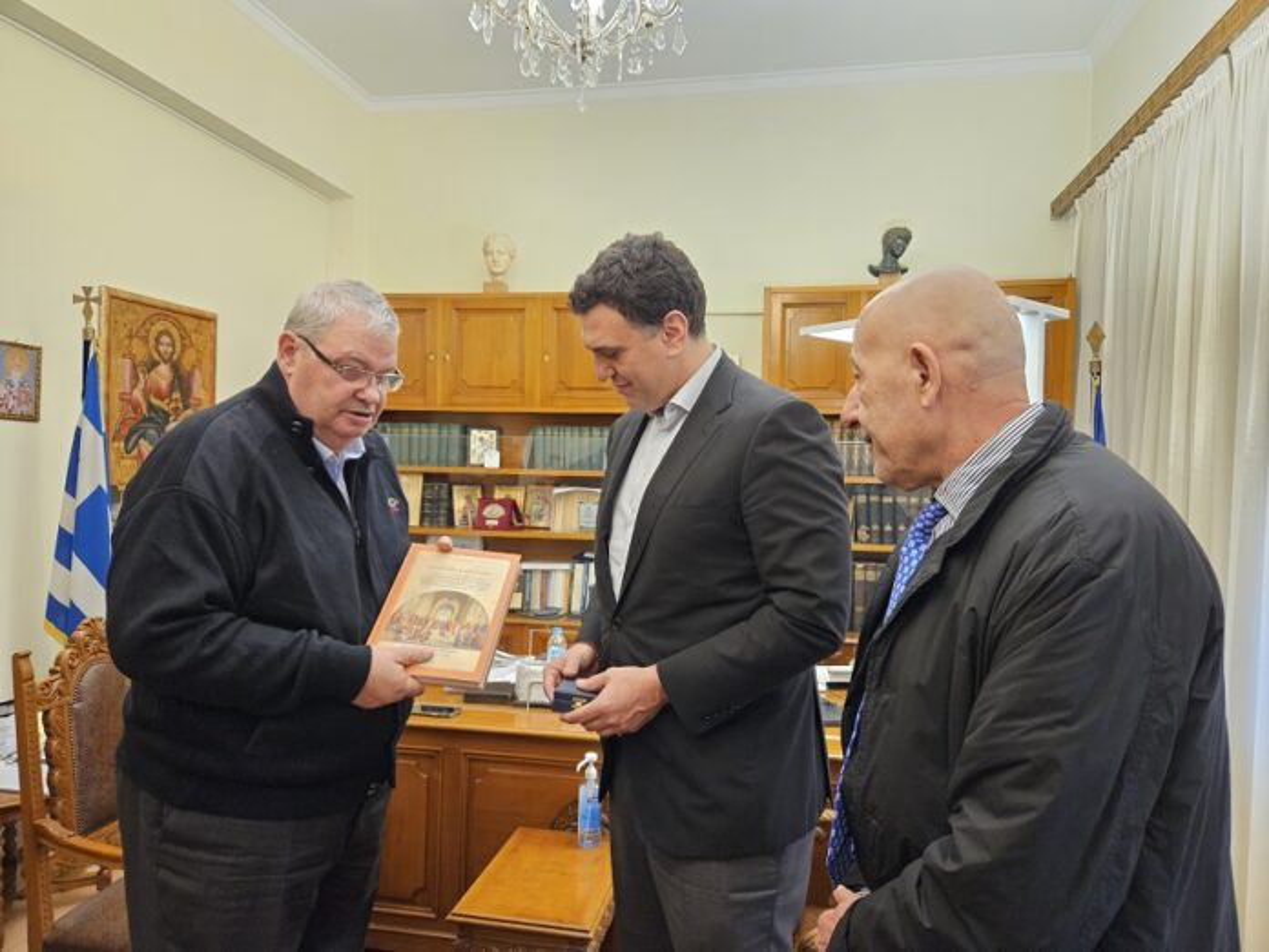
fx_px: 843
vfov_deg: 58.9
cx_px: 634
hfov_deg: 73.9
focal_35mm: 23
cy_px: 476
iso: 800
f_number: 1.8
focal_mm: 5.4
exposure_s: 1/200
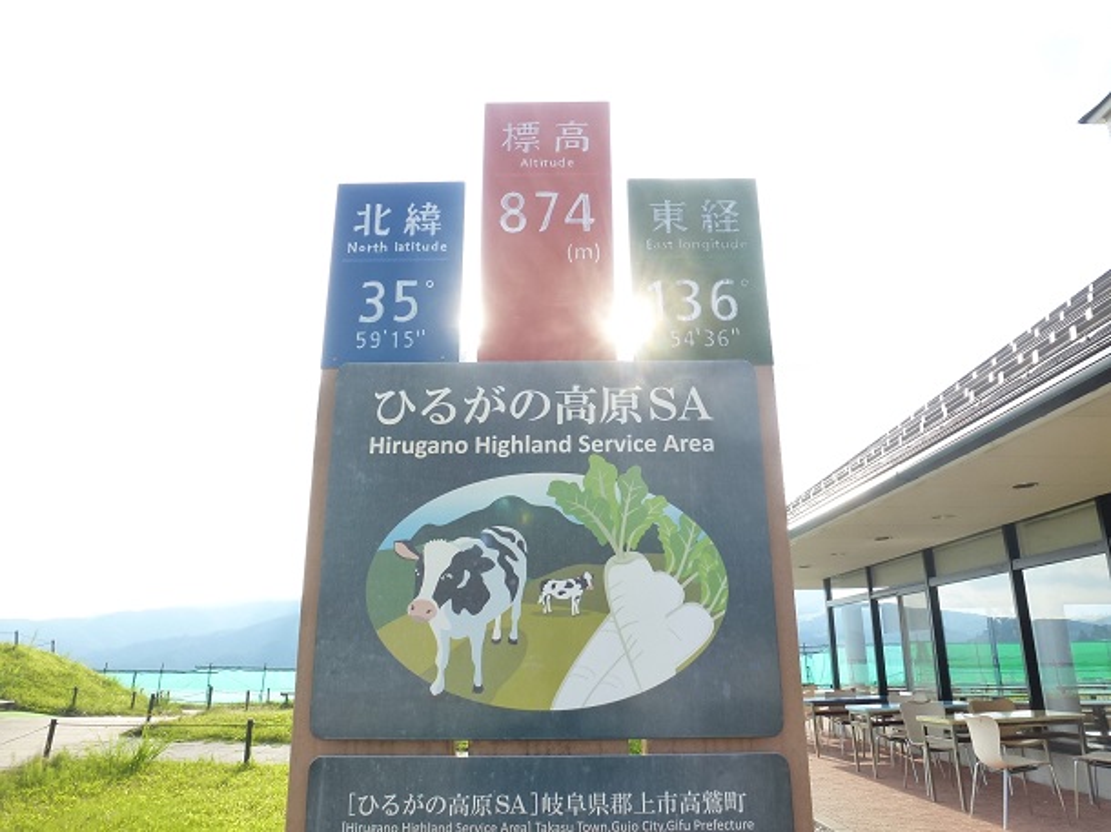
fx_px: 770
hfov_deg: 71.6
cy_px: 416
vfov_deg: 56.8
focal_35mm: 24
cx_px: 556
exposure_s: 1/250
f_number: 4
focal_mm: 4.3
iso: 160
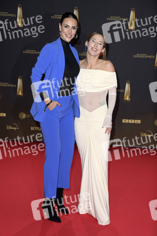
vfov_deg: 31.0
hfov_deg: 20.9
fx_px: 426
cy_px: 118
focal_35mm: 65
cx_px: 78
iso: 1000
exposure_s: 1/250
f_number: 5
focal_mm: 65
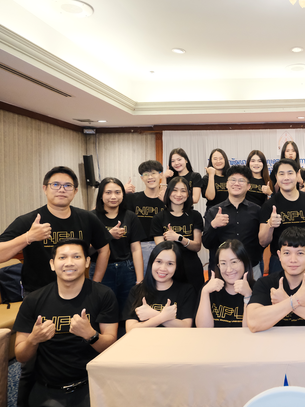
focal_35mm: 34
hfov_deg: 37.7
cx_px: 299
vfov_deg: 54.0
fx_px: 399
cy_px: 204
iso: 6400
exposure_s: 1/100
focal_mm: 15
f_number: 3.5
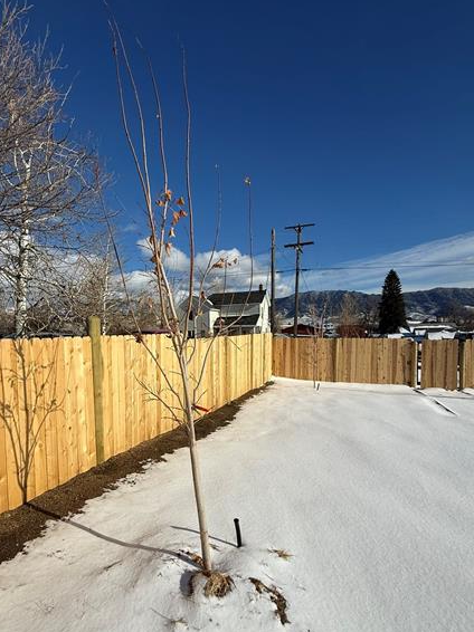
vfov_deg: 84.4
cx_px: 188
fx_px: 347
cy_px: 352
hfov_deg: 67.9
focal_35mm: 19
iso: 50
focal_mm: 2.22
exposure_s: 1/6173
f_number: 2.2
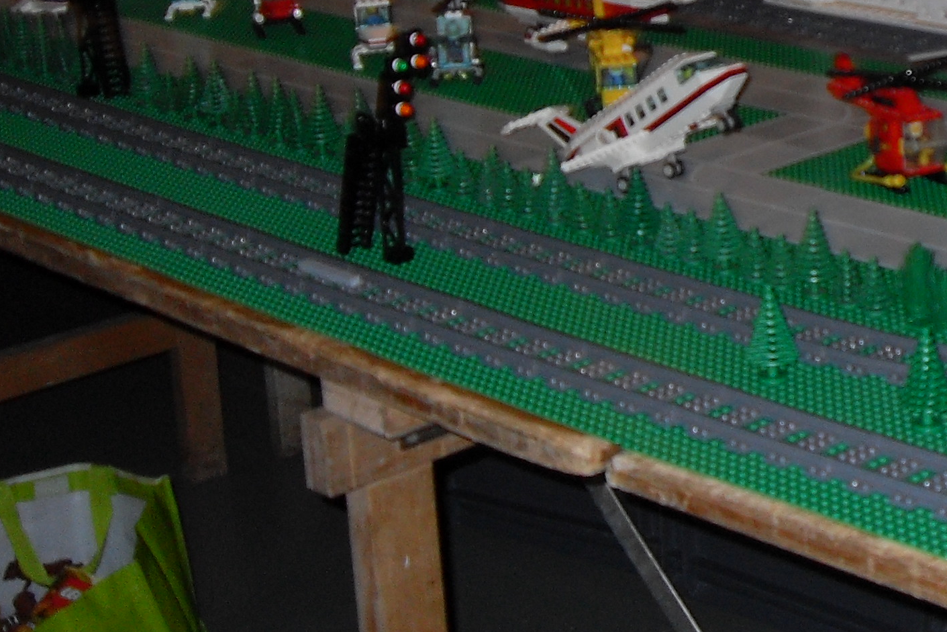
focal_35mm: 89
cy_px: -26
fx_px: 2341
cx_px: 1078
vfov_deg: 15.1
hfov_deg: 21.5
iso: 100
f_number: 2.8
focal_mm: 6.3
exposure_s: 1/45
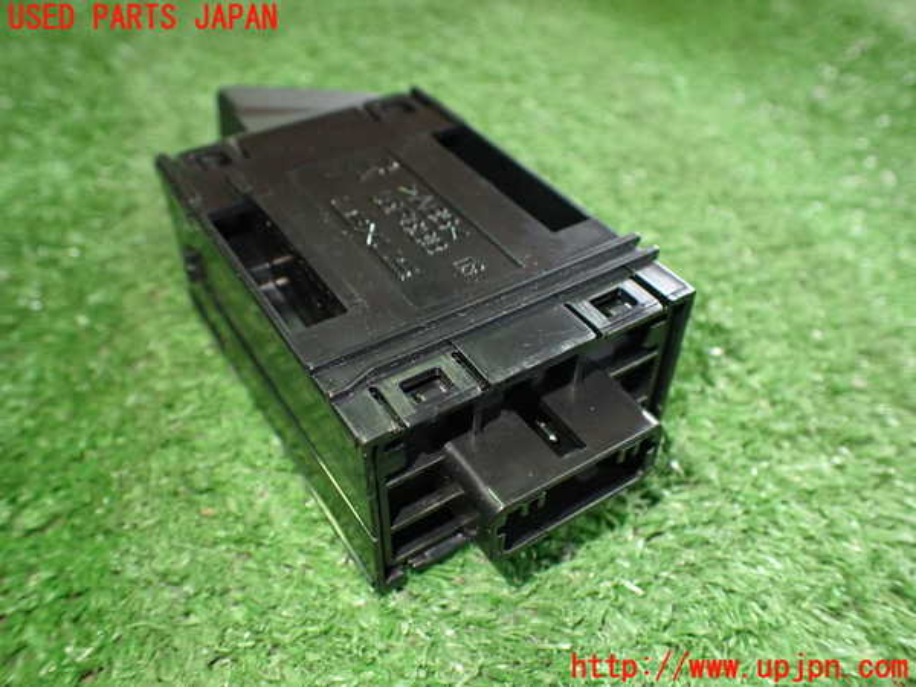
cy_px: 344
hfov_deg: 60.0
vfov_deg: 46.8
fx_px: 794
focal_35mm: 30
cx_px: 458
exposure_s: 1/80
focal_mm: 5.4
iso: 800
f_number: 2.3
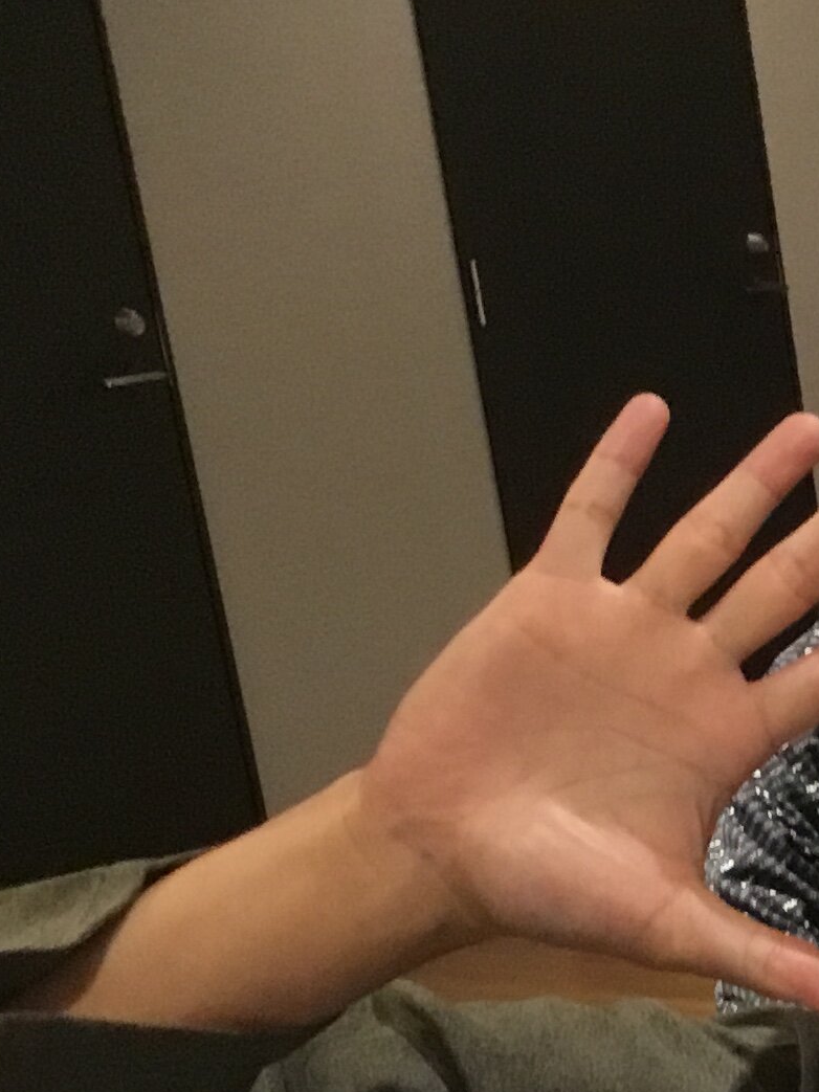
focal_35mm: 97
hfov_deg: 13.6
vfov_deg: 19.4
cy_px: 1198
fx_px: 3061
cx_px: 1501
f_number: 2.4
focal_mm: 3.3
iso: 160
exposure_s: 1/30
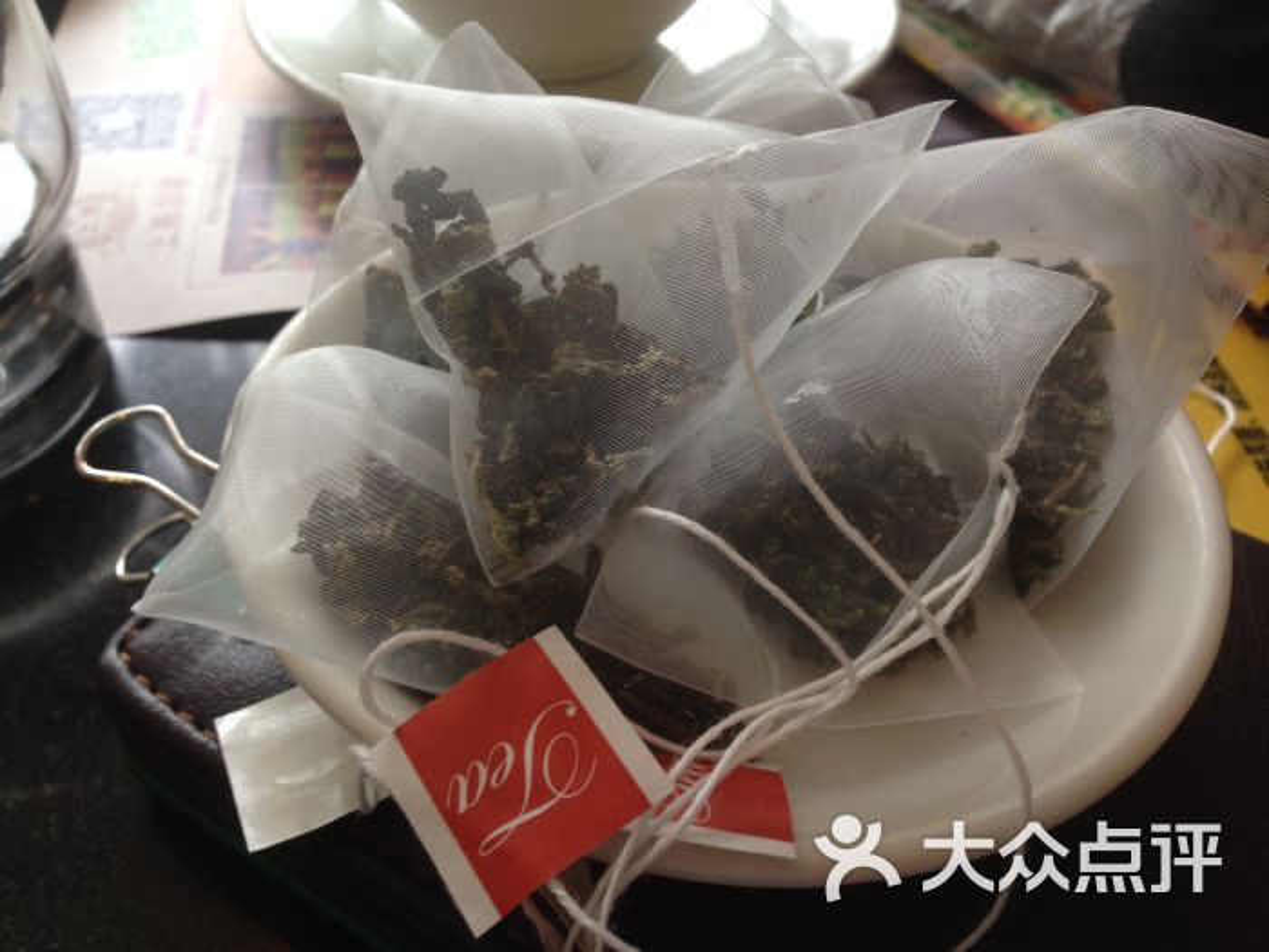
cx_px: 634
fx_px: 1210
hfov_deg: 55.4
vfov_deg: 42.9
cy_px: 476
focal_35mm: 33
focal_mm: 4.12
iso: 64
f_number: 2.4
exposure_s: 1/20
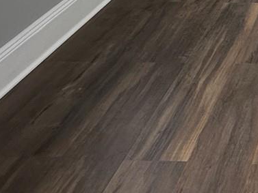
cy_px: -211
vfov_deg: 15.1
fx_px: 567
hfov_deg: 22.3
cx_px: 359
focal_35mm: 76
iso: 40
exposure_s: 1/138
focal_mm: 2.22
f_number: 2.2
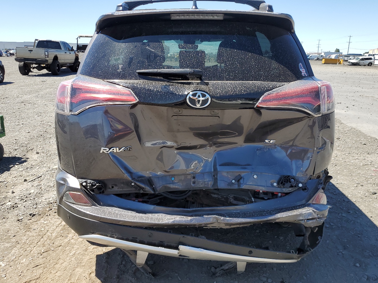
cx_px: 191
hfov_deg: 60.0
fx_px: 328
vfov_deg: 46.8
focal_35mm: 30
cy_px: 140
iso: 50
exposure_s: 1/1667
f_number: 1.5
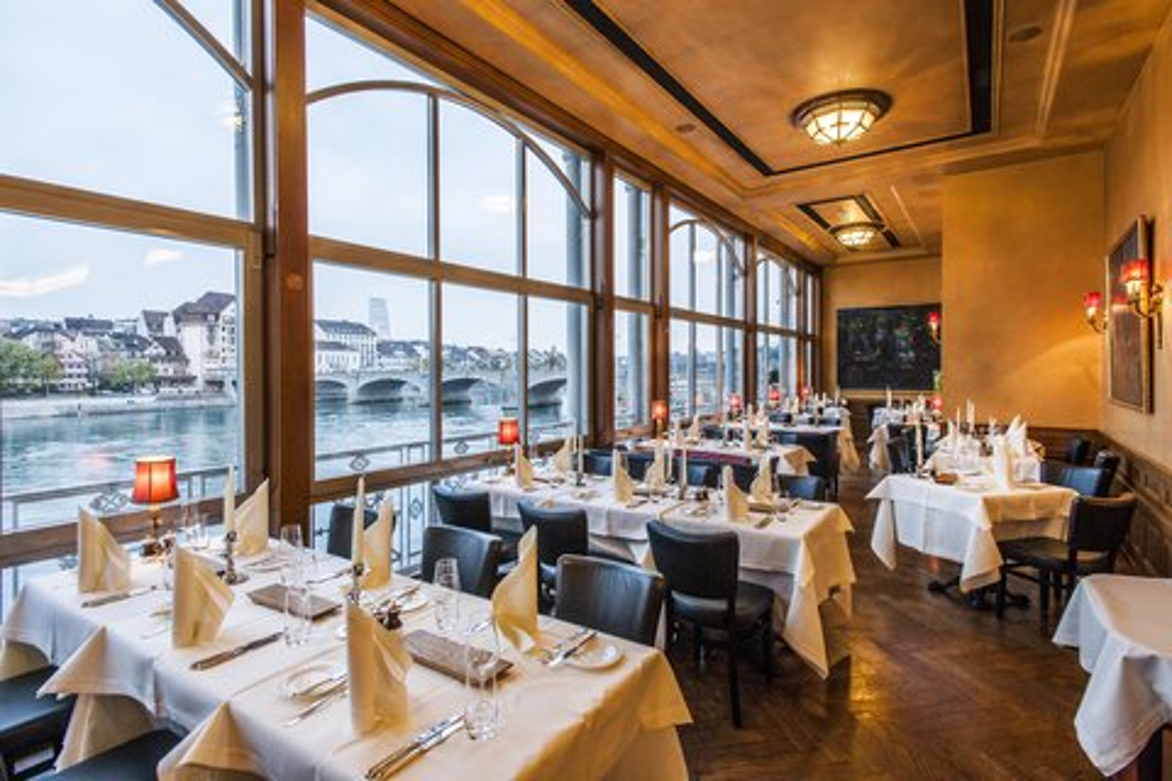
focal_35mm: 17
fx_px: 553
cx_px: 586
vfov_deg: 70.4
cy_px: 390
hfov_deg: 93.3
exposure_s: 1/10
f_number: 8
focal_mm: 17
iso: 800
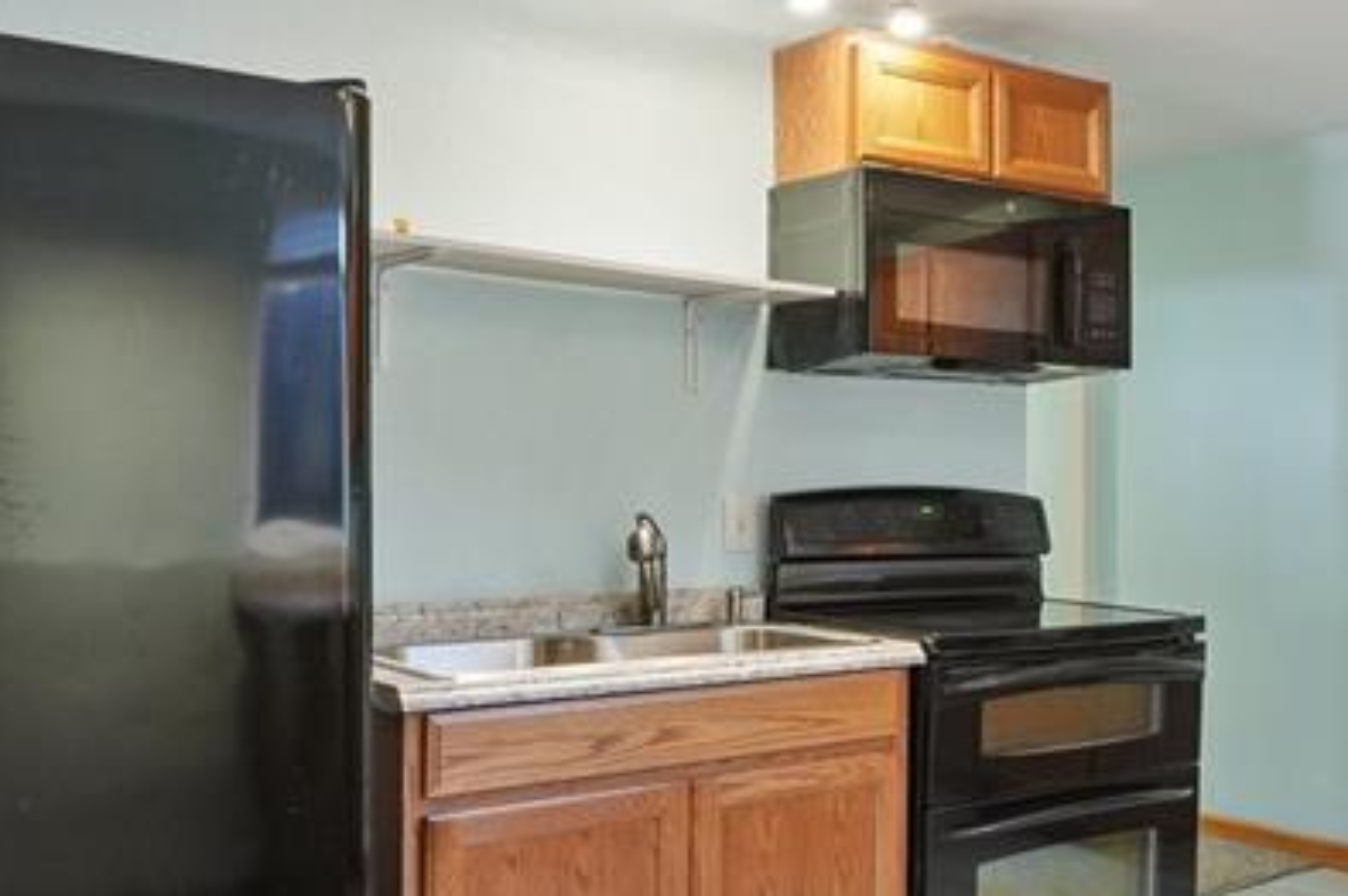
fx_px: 1459
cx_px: 1191
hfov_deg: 45.4
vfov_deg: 34.0
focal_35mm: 39
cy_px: 537
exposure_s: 1/13
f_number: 8
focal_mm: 10
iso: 640
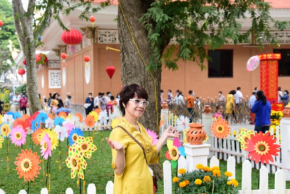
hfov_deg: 33.9
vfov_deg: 23.0
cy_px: 107
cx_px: 123
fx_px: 476
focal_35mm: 59
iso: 160
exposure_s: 1/100
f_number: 5
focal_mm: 50
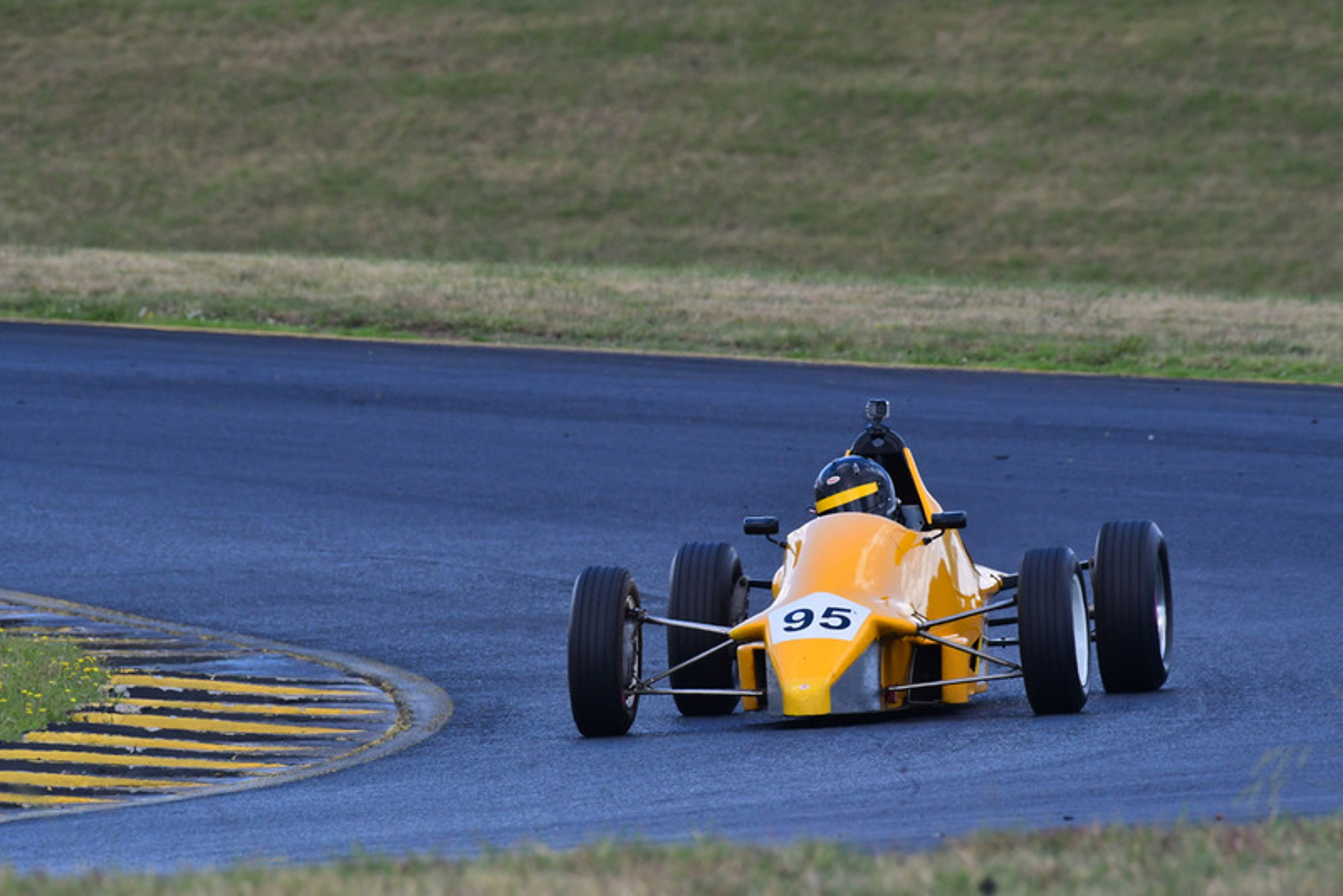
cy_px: 448
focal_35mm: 750
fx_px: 27988
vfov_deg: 1.8
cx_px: 672
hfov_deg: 2.7
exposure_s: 1/640
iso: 1000
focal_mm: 500
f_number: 11
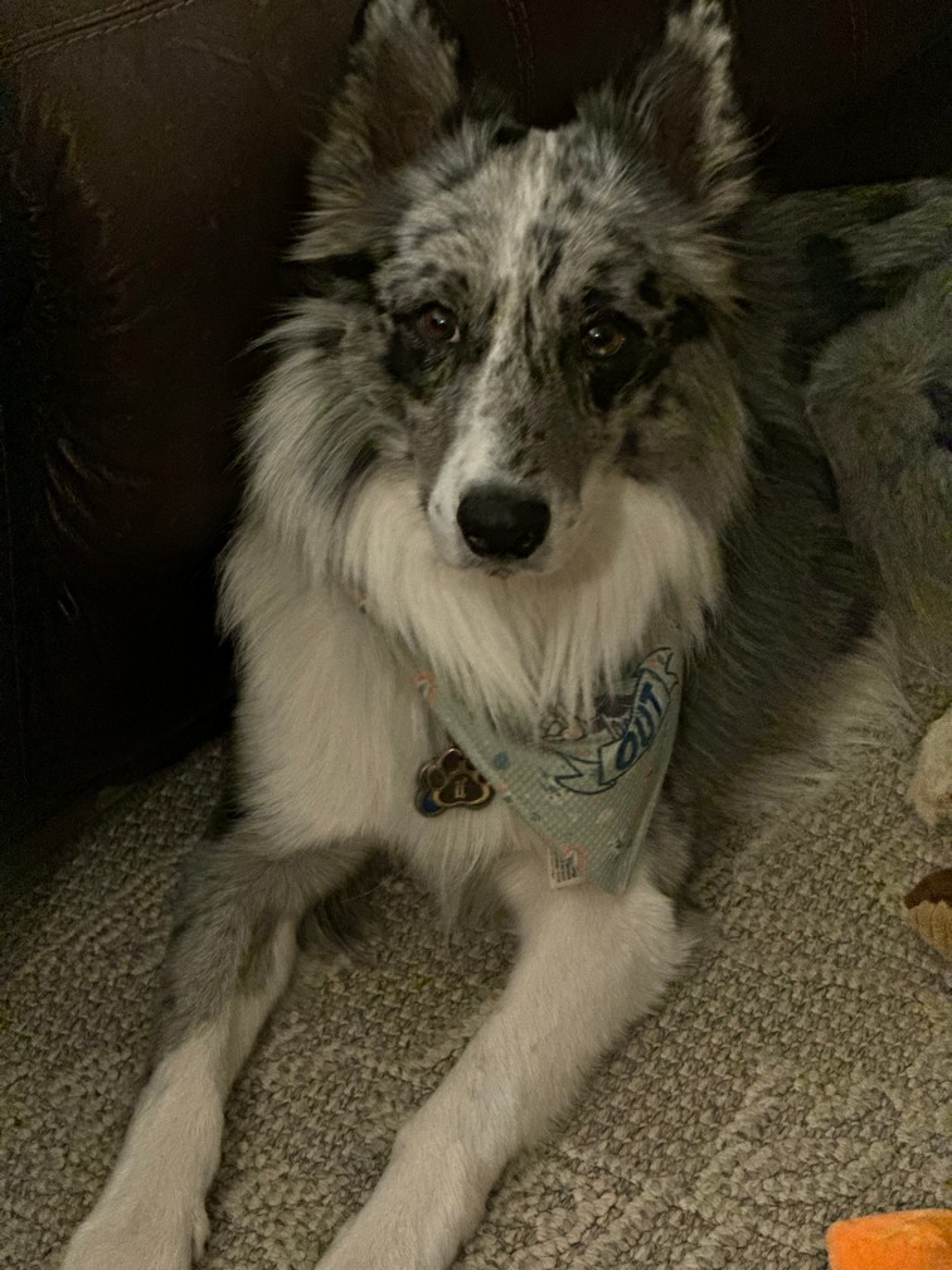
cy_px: 635
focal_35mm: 120
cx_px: 476
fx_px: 4400
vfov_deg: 16.4
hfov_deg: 12.3
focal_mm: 15.66
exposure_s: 1/20
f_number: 2.8
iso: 1600
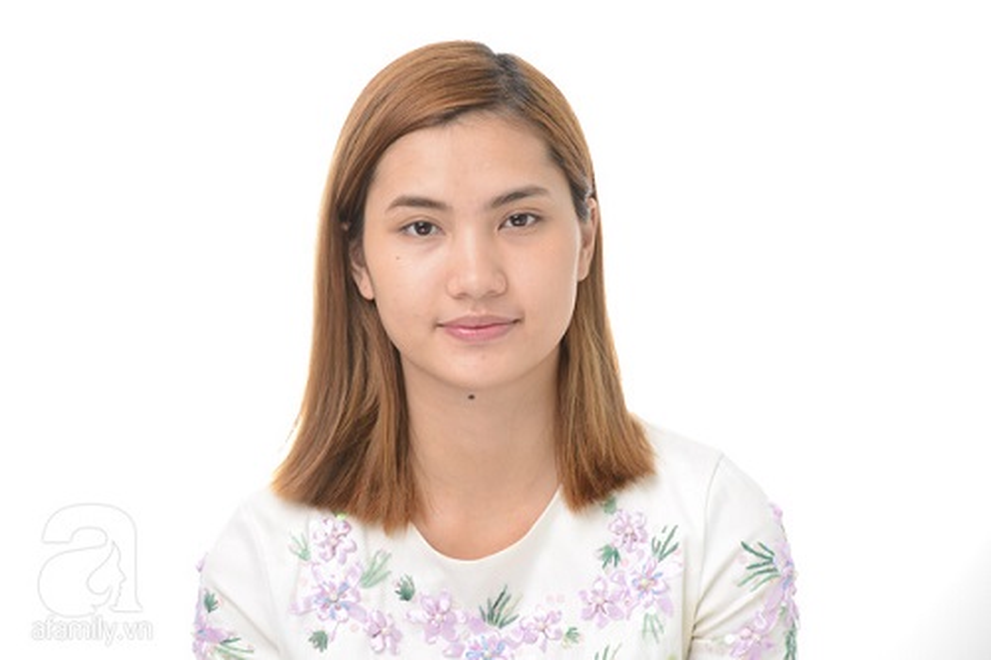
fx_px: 2614
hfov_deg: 21.5
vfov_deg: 14.4
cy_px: 330
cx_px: 496
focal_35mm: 95
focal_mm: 95
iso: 500
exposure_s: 1/50
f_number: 4.5
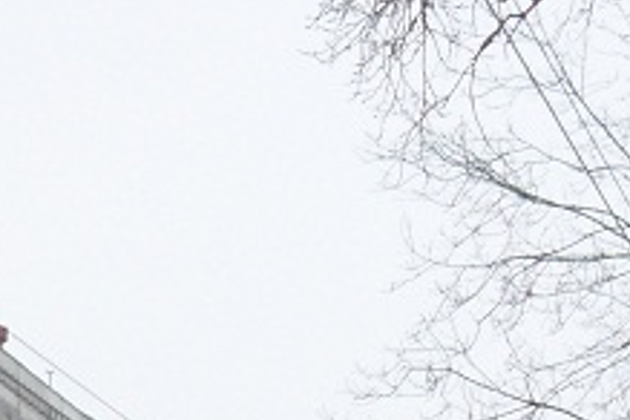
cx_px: -765
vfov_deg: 5.2
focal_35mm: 261
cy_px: 782
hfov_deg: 7.5
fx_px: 4567
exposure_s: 1/90
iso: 80
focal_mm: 9.9
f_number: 3.9
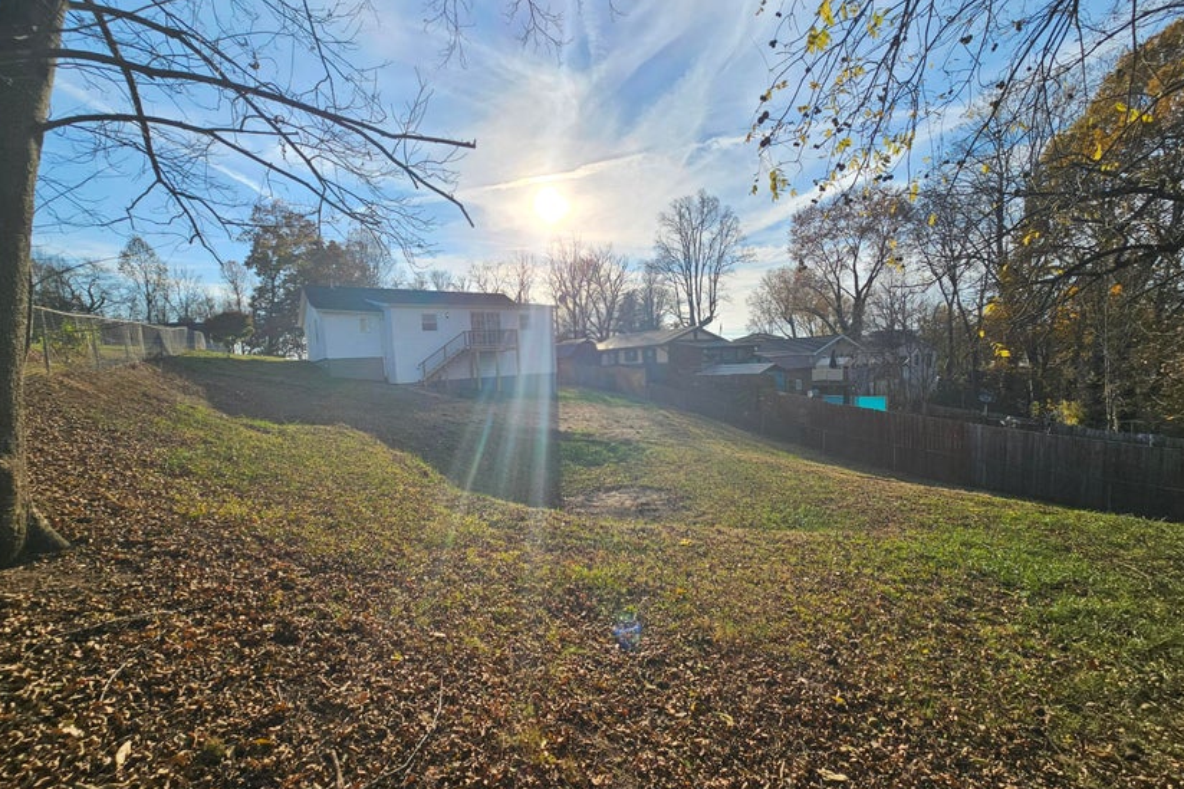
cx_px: 590
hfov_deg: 104.3
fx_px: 460
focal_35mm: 14
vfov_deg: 81.2
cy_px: 402
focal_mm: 2.2
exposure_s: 1/2500
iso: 50
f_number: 2.2
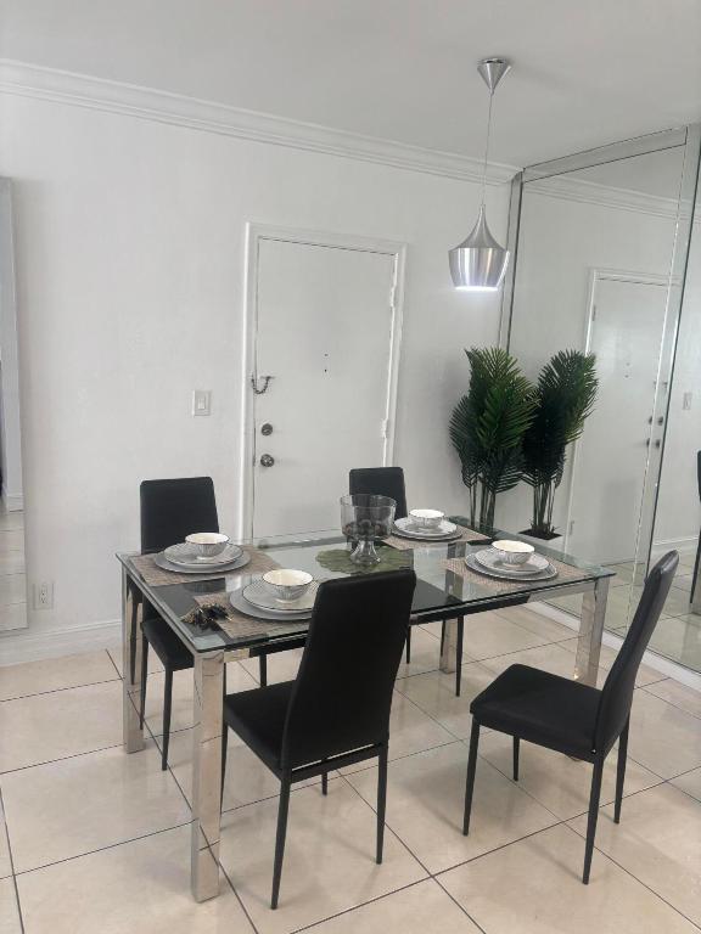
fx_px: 702
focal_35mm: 26
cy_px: 467
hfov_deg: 53.1
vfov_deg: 67.3
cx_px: 350
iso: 100
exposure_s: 1/60
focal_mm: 5.96
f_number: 1.6
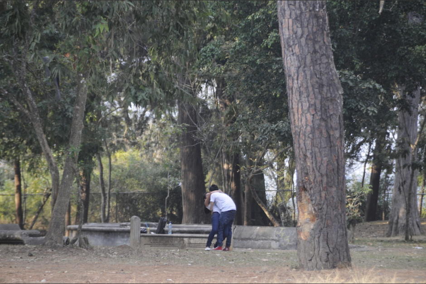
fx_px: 3550
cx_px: 213
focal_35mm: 300
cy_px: 142
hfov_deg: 6.9
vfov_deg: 4.6
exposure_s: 1/320
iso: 800
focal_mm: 200
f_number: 6.3
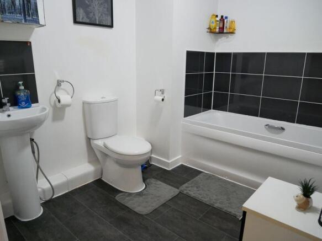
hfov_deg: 67.3
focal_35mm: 26
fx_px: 242
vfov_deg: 53.0
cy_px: 120
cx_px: 161
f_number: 3.5
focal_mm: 13
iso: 1600
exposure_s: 1/125
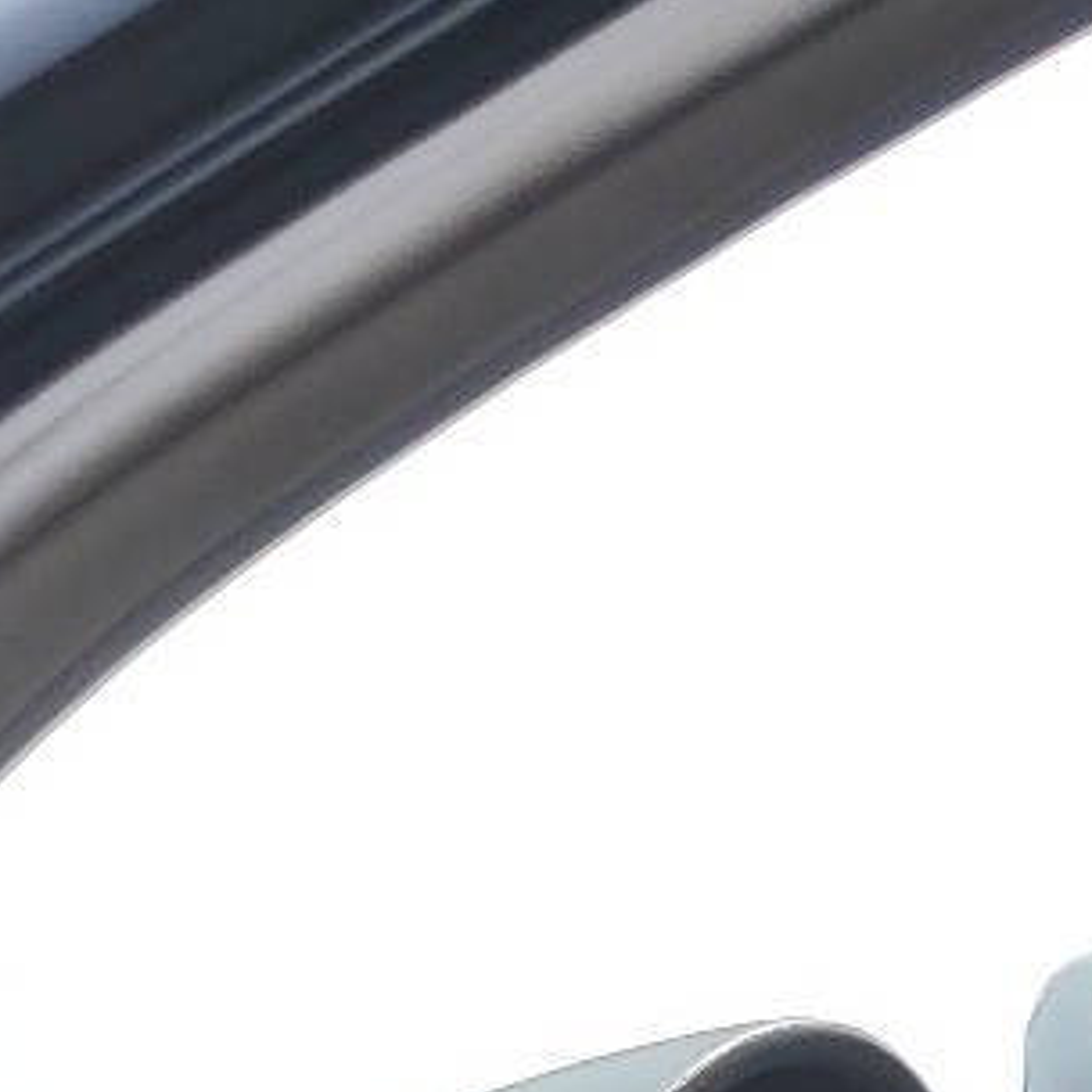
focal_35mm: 121
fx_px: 4319
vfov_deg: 12.7
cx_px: 1922
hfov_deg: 13.1
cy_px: 2141
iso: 50
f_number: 1.5
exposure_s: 1/1429
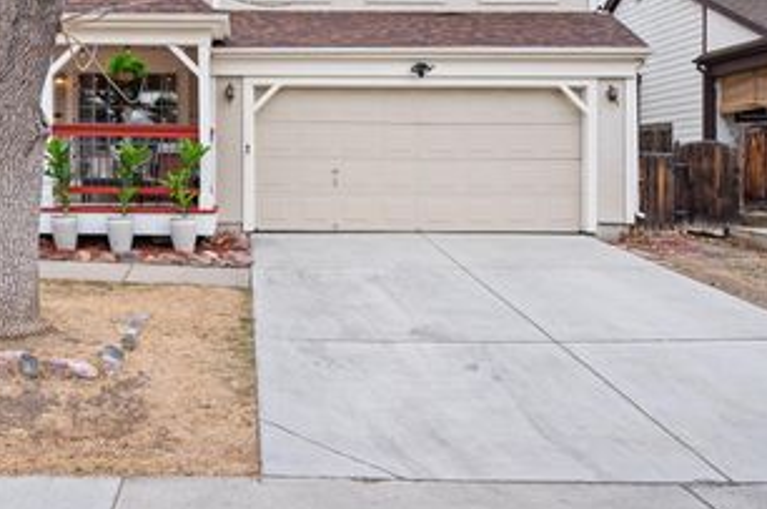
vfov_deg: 36.4
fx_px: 766
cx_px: 256
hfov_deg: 52.2
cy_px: 173
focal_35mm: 36
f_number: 8
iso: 400
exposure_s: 1/80
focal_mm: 22
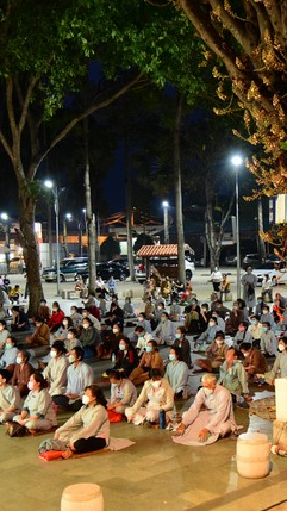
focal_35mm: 54
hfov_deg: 21.9
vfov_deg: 38.5
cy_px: 255
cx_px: 230
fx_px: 731
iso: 6400
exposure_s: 1/80
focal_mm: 34
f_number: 4
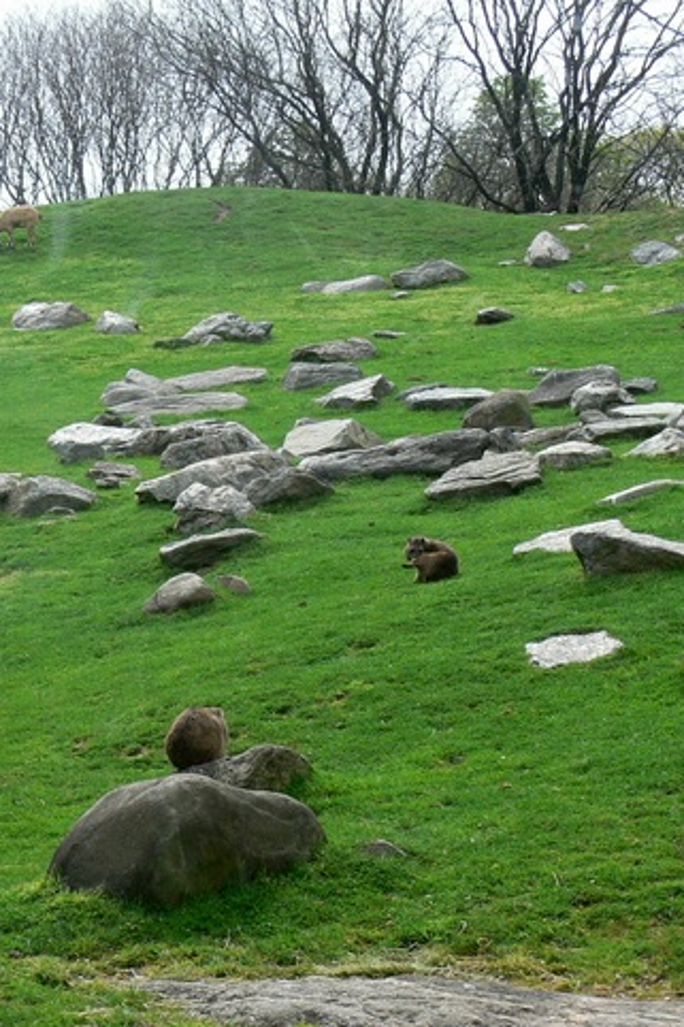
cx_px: 115
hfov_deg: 16.3
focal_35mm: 83
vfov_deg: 24.5
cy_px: 515
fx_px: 2367
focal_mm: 10.4
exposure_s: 1/320
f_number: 4.5
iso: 80
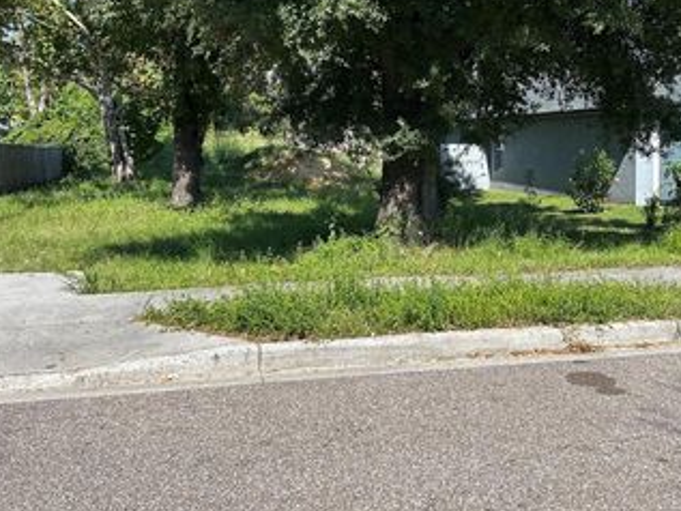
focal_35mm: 41
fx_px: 807
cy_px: 169
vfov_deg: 34.8
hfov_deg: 45.7
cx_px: 374
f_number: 1.5
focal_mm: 5.7
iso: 50
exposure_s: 1/2762
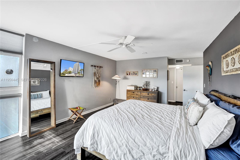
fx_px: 93
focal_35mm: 14
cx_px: 120
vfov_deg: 81.2
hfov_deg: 104.3
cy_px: 80
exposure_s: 1/250
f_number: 2.8
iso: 1250
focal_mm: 14
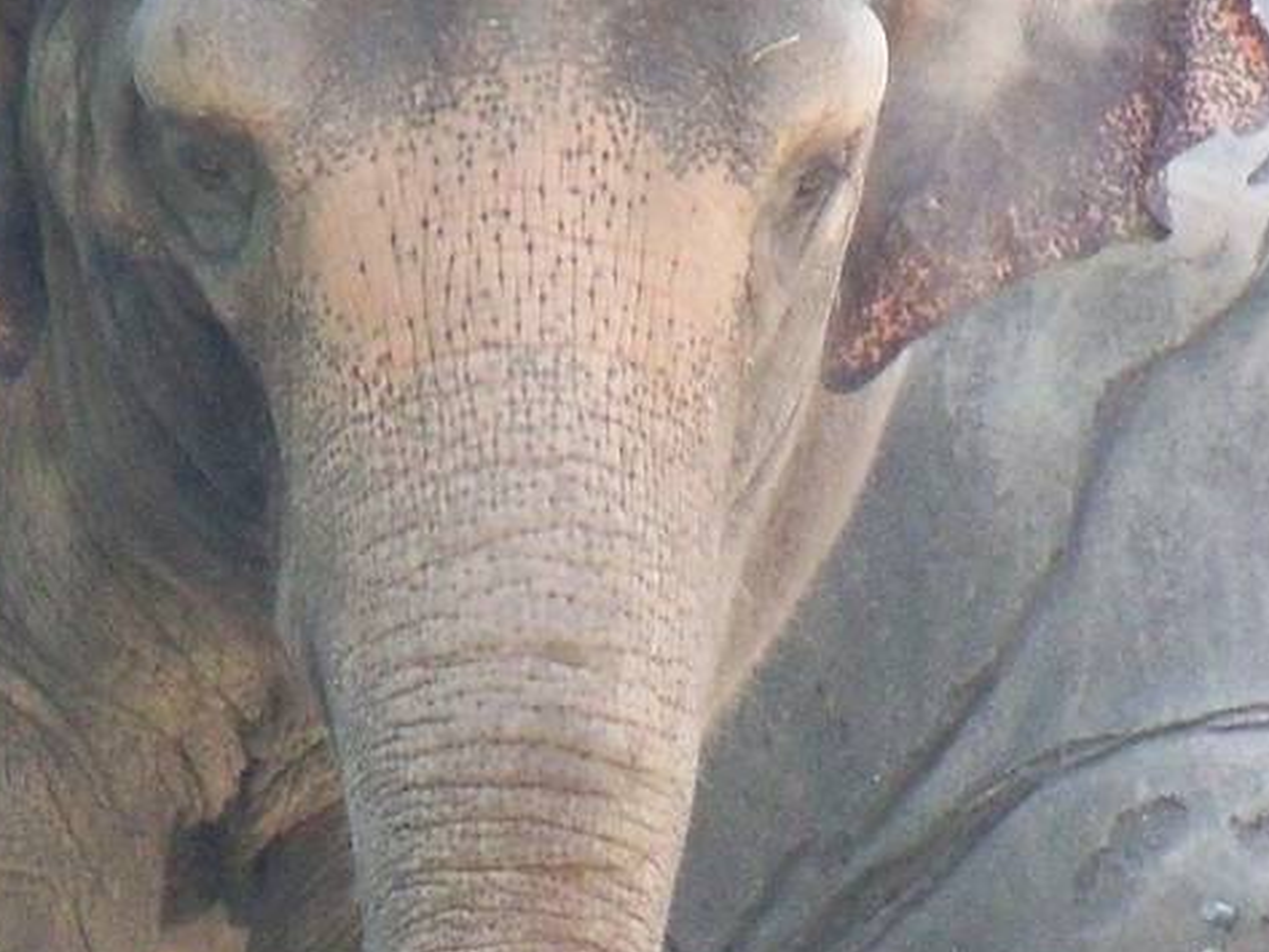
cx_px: 306
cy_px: 491
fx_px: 35459
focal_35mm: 967
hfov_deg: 2.1
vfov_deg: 1.5
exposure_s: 1/500
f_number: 4.5
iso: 500
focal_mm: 50.6
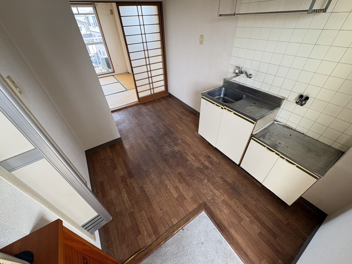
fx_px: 142
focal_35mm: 14
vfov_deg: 85.7
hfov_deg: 102.1
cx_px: 176
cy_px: 132
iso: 125
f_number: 2.2
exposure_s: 1/99
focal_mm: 2.22
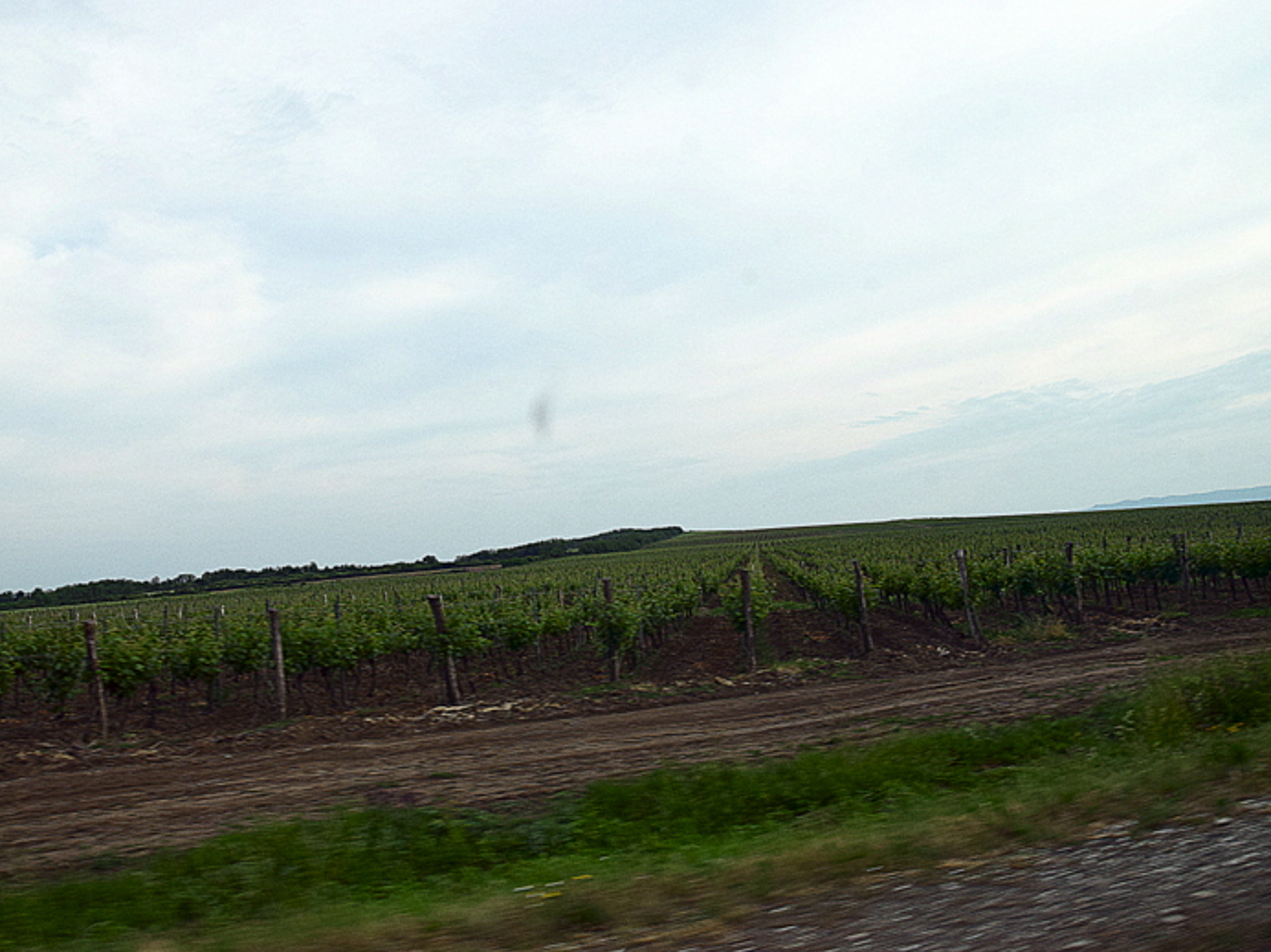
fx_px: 1101
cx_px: 592
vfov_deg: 46.8
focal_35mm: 30
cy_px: 468
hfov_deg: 59.9
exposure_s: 1/320
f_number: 11
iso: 400
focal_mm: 18
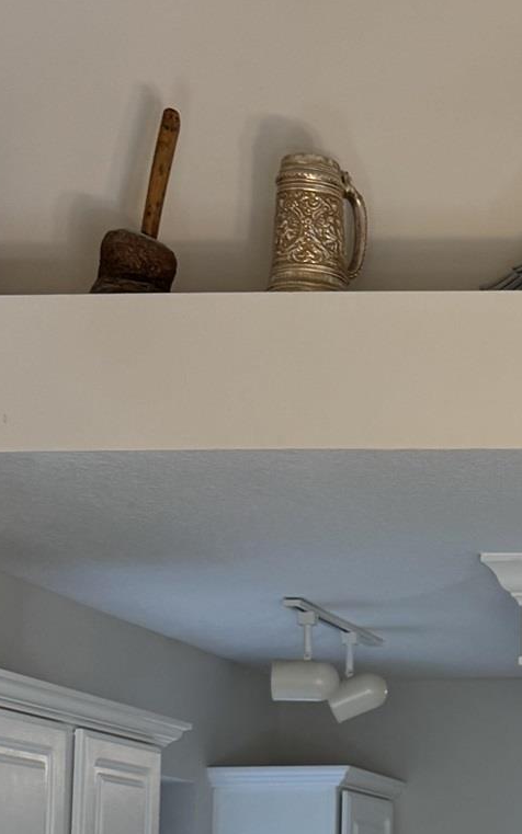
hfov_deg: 15.1
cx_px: 883
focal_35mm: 77
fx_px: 1752
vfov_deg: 26.1
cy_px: 716
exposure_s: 1/120
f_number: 1.78
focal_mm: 6.76
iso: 125
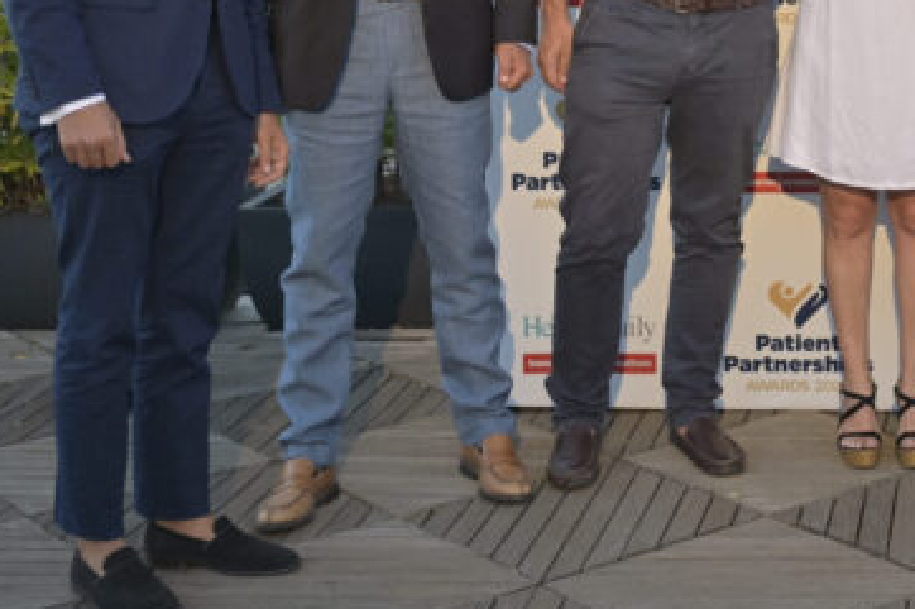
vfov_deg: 16.2
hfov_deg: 23.3
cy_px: -38
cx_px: 1007
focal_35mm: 82
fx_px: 2083
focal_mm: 36
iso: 250
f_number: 2.8
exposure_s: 1/160
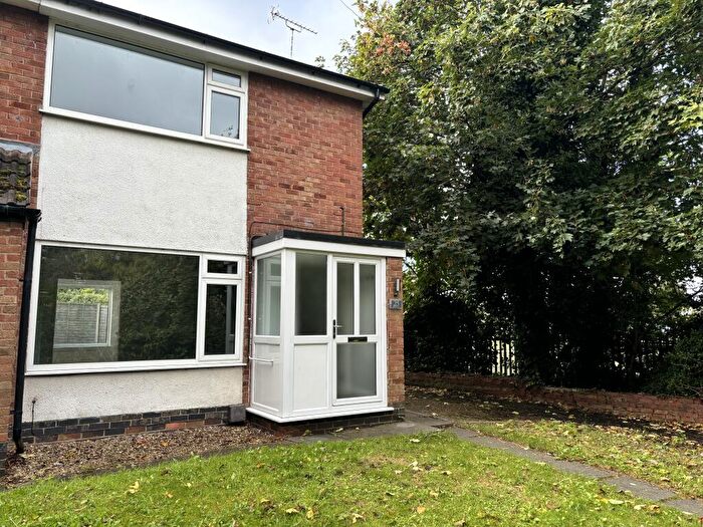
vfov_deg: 53.1
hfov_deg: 67.3
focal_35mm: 26
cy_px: 264
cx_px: 352
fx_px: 528
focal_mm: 5.96
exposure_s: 1/351
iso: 50
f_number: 1.6
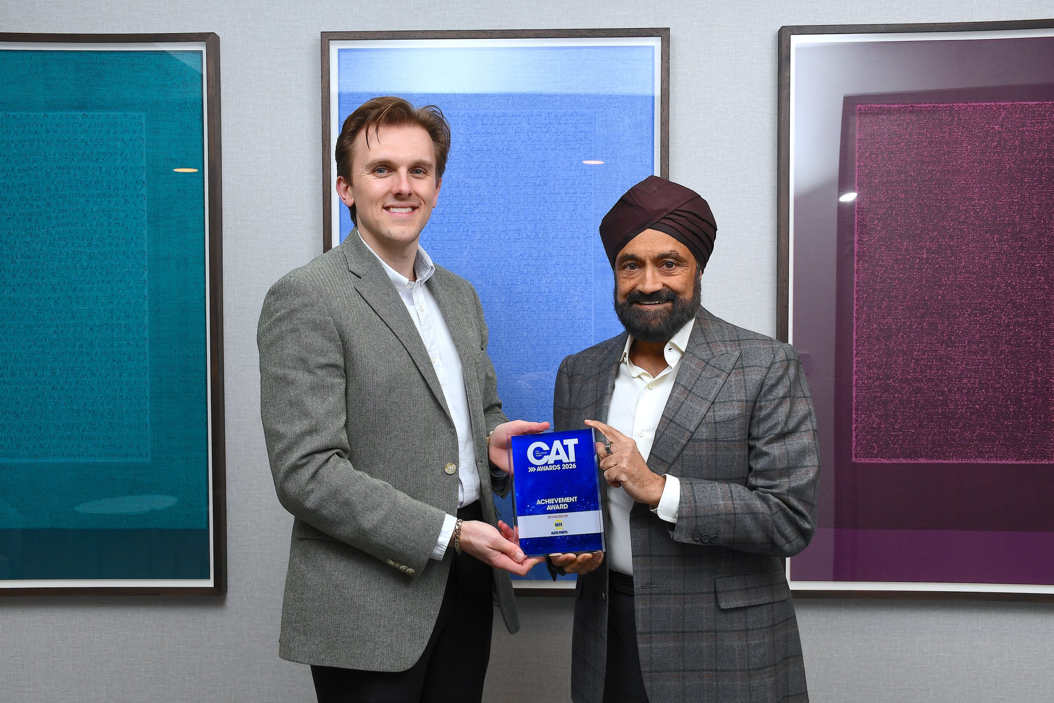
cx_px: 527
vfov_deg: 36.9
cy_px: 352
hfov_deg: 53.1
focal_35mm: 36
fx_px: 1054
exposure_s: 1/80
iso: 250
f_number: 10
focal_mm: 24
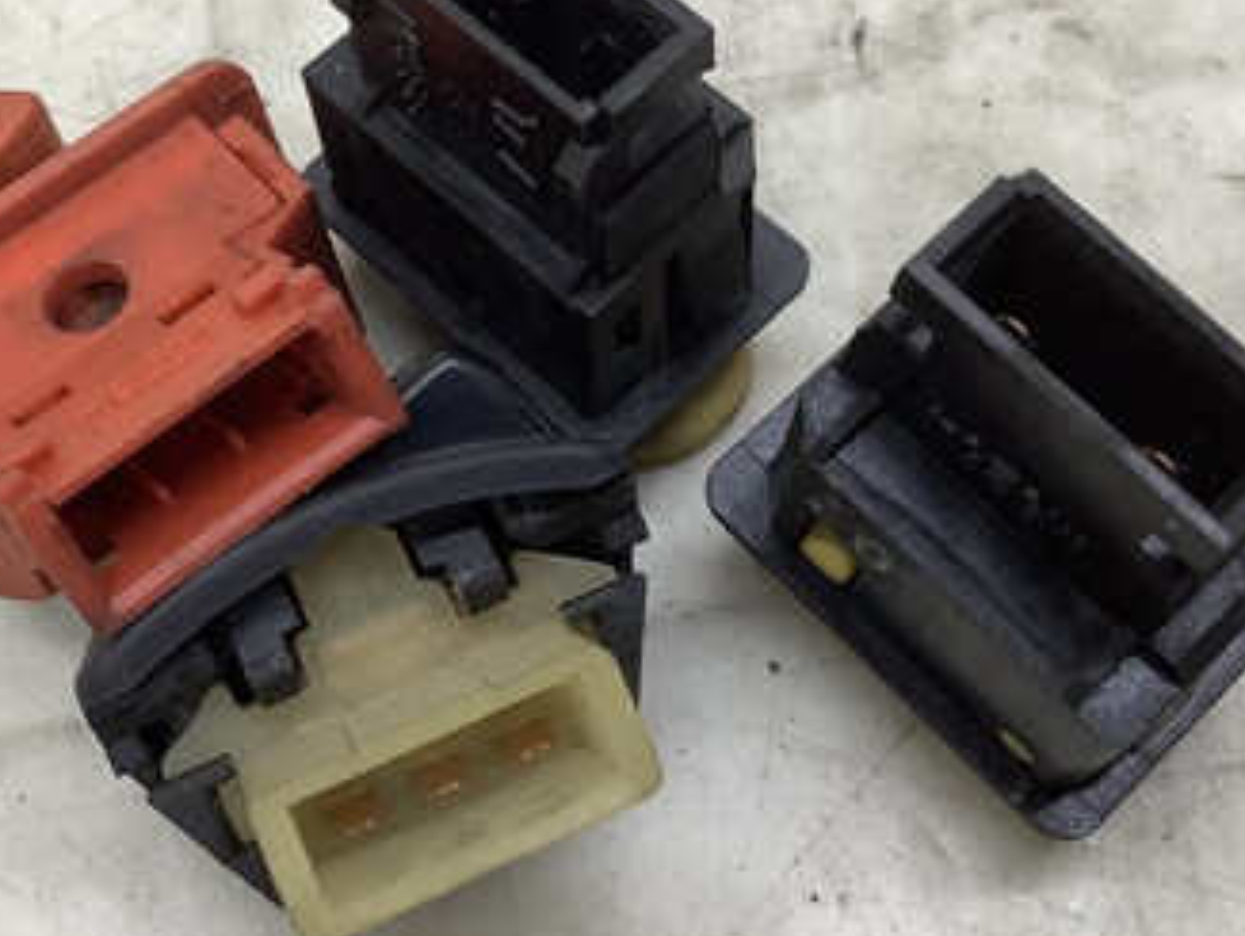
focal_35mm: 57
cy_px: 386
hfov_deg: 33.5
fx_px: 2052
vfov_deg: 25.7
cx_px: 443
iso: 100
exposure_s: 1/60
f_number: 2.4
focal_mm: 3.3
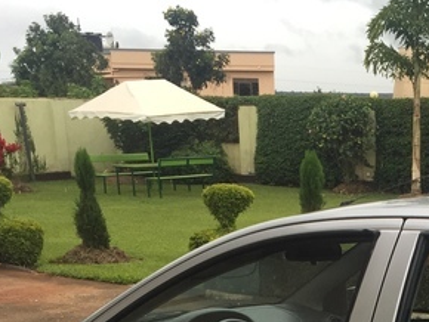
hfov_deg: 23.3
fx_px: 992
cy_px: 418
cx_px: 441
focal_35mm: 80
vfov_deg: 17.3
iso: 50
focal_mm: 4.15
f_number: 2.2
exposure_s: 1/100
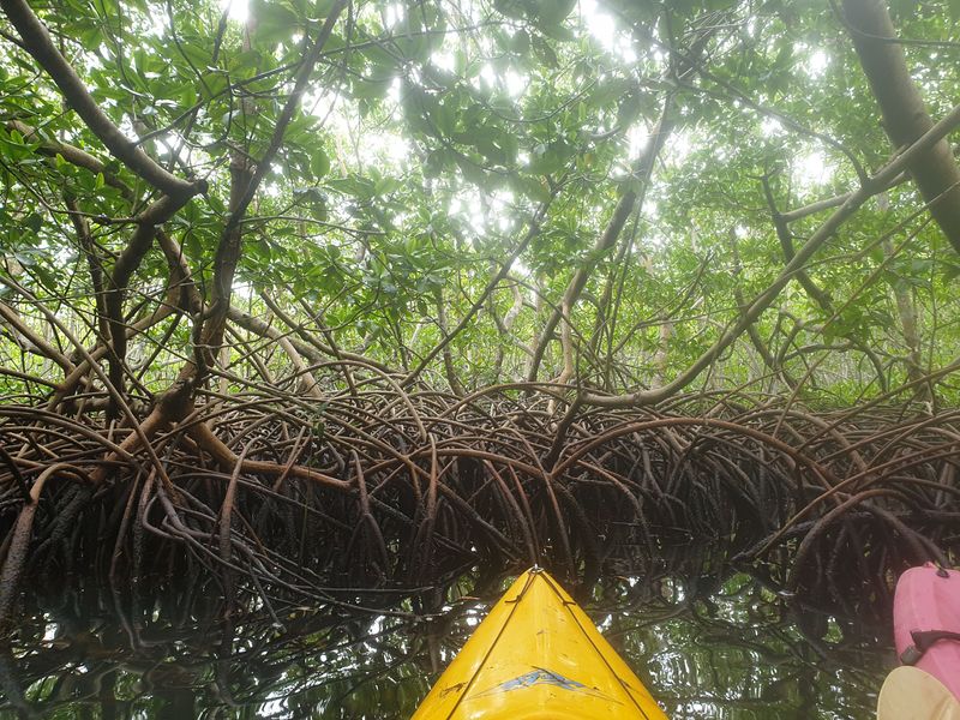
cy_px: 360
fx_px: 721
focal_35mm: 26
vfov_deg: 53.1
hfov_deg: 67.3
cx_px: 480
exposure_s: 1/50
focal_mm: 4.3
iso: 64
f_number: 2.4
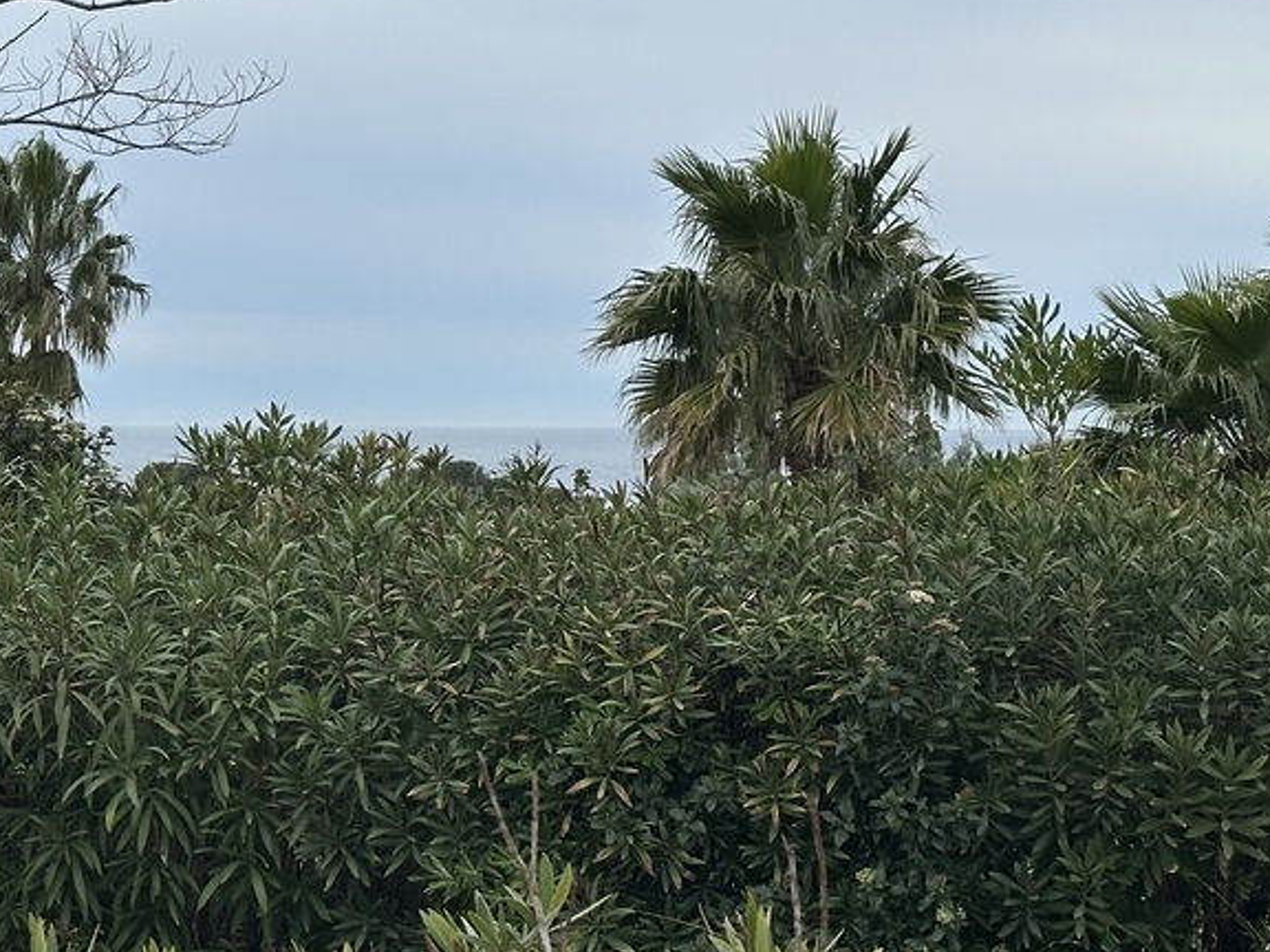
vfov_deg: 14.7
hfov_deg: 19.1
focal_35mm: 100
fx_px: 3669
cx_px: 13
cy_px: 253
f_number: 1.78
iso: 64
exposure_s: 1/1880
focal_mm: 6.86
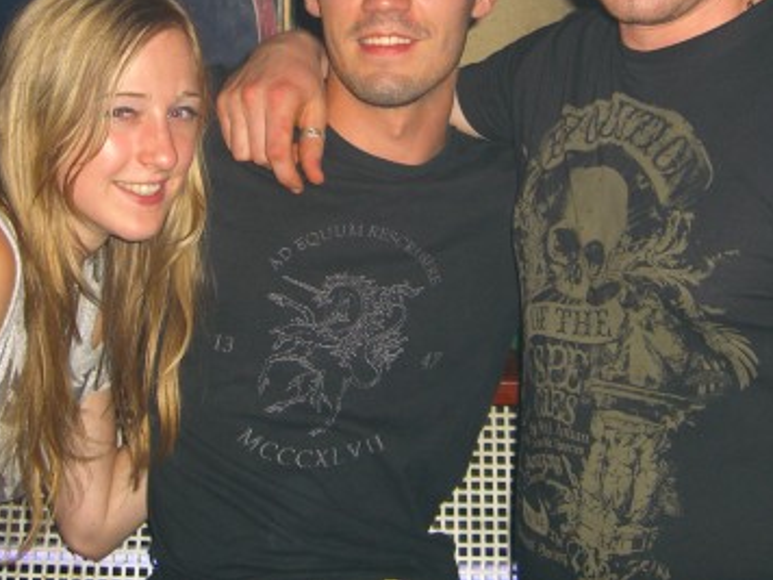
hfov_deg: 30.3
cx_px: 367
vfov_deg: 22.5
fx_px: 1429
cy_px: 93
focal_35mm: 64
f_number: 2.8
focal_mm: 7.9
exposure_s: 1/60
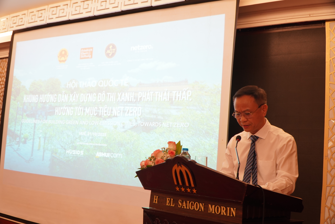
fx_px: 363
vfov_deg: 34.2
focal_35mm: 39
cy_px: 112
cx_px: 168
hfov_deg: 49.6
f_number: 4
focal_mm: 26
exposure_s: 1/30
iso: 500
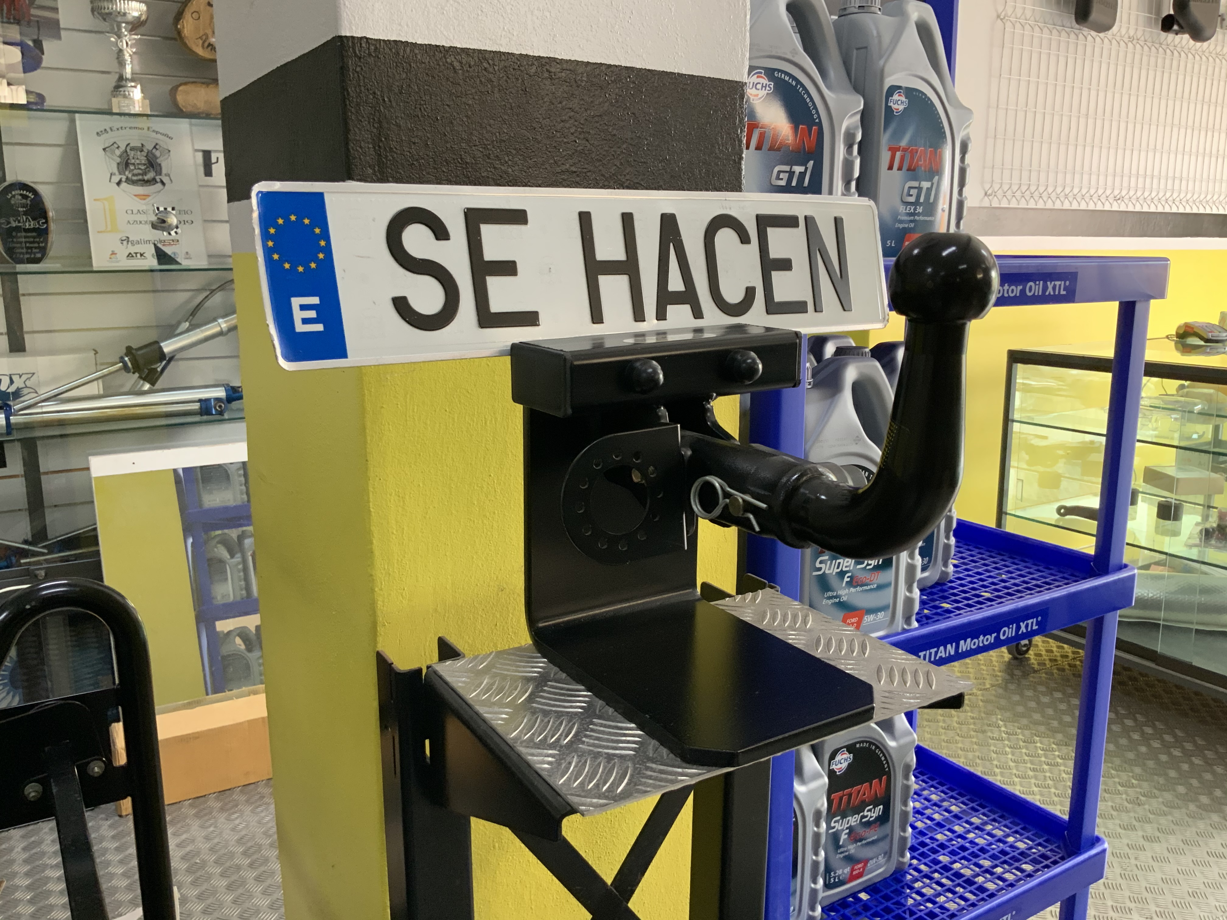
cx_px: 614
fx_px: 1028
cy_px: 460
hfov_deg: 61.7
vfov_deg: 48.2
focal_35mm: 29
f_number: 1.8
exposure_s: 1/50
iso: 125
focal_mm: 3
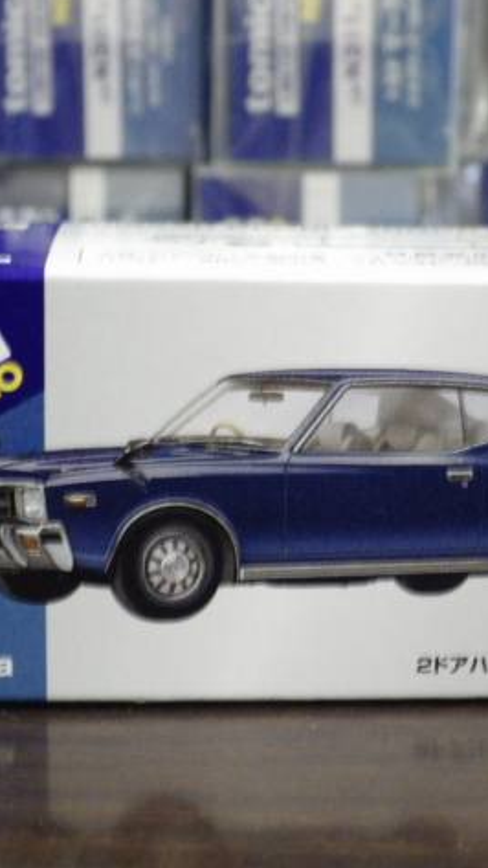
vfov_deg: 24.5
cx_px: 292
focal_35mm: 87
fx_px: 2002
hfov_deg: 13.9
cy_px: 429
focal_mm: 10.7
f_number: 4
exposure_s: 1/25
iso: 800
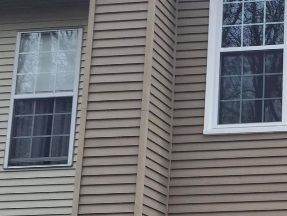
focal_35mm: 94
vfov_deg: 15.6
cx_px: 391
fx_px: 779
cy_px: 175
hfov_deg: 19.0
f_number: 2.2
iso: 32
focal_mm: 4.15
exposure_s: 1/120
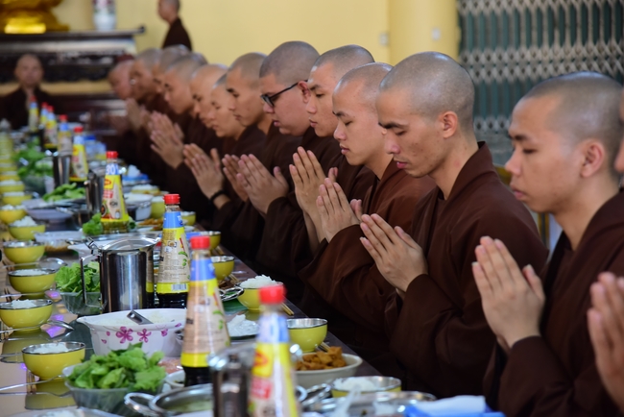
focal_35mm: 105
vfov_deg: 13.1
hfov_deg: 19.4
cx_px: 312
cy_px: 208
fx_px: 1821
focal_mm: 105
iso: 2000
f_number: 5
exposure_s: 1/50
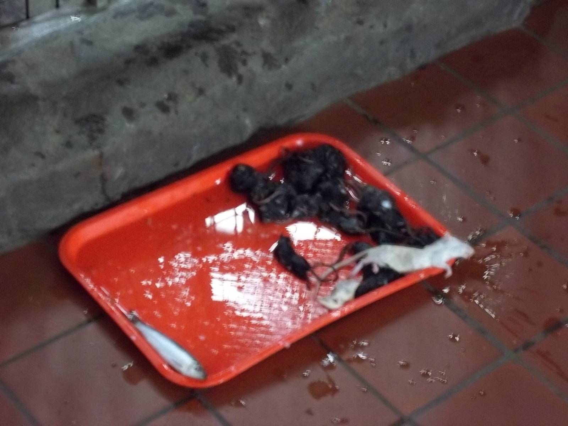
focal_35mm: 96
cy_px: 213
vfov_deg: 15.4
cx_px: 284
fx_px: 1575
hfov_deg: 20.4
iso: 400
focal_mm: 17.1
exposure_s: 1/8
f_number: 5.2
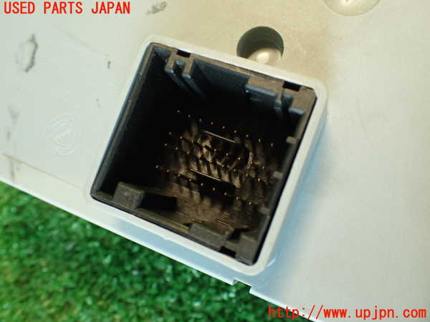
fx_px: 398
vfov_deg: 44.2
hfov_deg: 56.8
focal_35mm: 32
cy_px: 161
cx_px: 215
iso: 320
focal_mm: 5.79
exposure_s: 1/30
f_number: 2.4
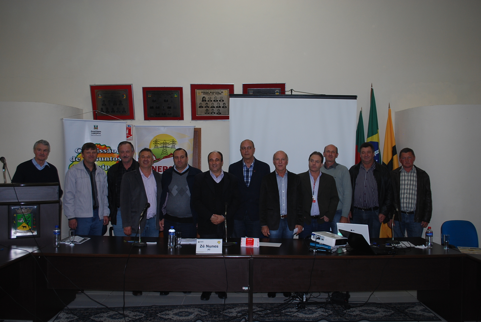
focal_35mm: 30
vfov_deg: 43.7
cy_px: 161
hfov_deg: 61.9
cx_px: 240
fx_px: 401
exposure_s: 1/60
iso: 200
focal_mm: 20
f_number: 3.8
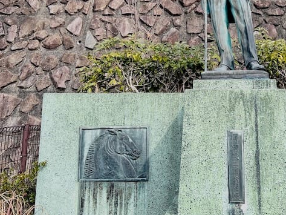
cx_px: 210
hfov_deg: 41.8
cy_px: 51
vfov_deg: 32.2
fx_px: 364
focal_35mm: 44
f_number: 1.5
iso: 50
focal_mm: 5.7
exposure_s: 1/1553
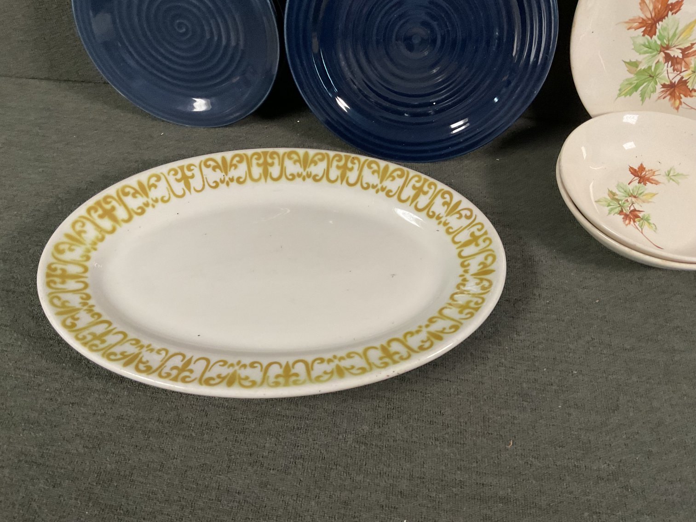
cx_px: 348
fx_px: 583
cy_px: 261
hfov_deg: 61.7
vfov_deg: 48.2
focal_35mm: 29
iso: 160
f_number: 1.8
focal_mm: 3
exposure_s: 1/60
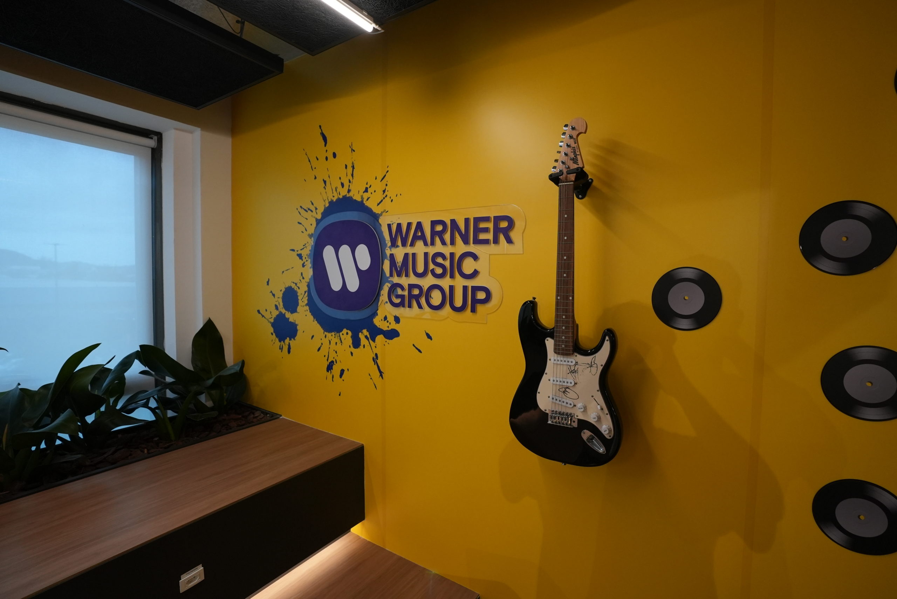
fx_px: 399
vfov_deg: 73.8
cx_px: 448
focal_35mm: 16
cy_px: 300
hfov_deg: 96.7
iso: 3200
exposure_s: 1/320
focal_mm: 16
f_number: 4
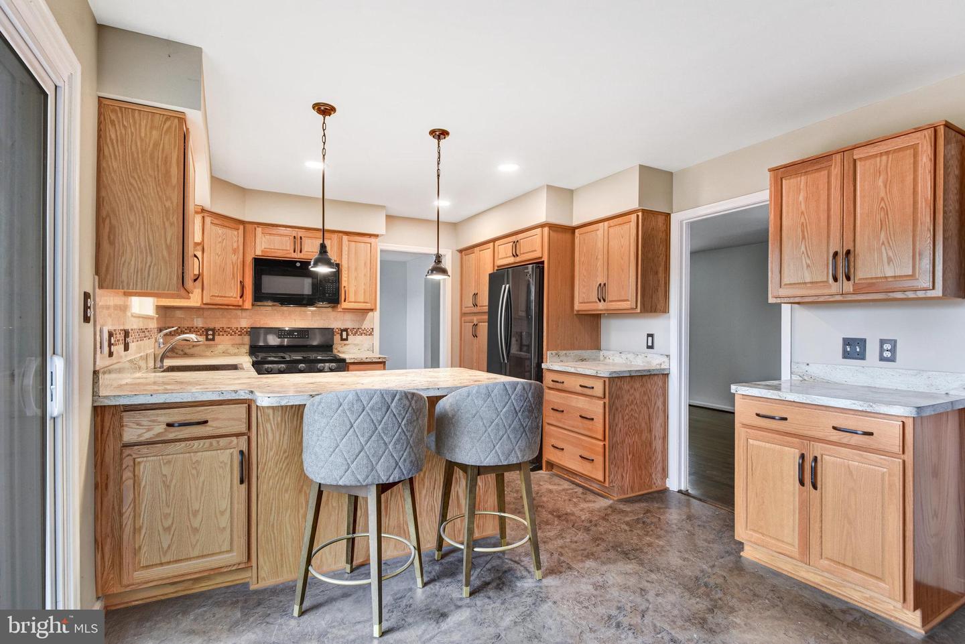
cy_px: 322
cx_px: 482
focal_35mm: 17
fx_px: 456
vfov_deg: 70.5
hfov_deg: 93.3
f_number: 8
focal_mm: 17
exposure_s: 1/8
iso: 400
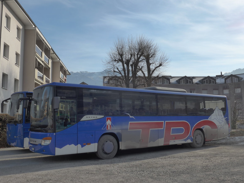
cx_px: 124
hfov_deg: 50.1
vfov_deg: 38.7
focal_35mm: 37
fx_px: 261
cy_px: 94
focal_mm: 7.5
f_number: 5
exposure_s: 1/800
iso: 160
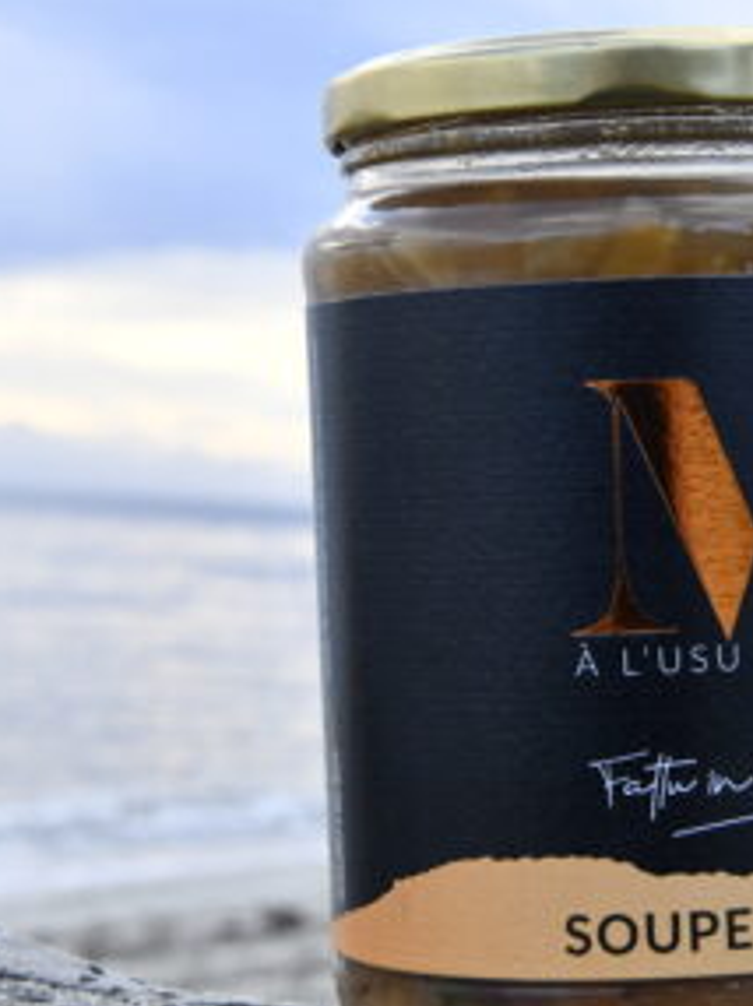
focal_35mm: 101
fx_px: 2934
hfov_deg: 14.5
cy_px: 471
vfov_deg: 19.5
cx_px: 640
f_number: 16
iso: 1250
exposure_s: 1/160
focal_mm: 50
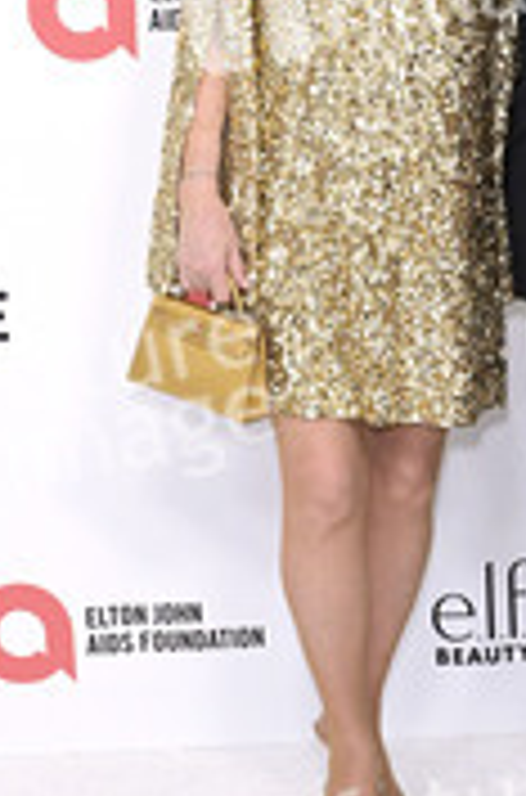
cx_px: 535
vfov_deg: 17.0
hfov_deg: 11.2
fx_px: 2645
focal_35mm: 120
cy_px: 193
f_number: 5.6
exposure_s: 1/250
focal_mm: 53
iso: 2000
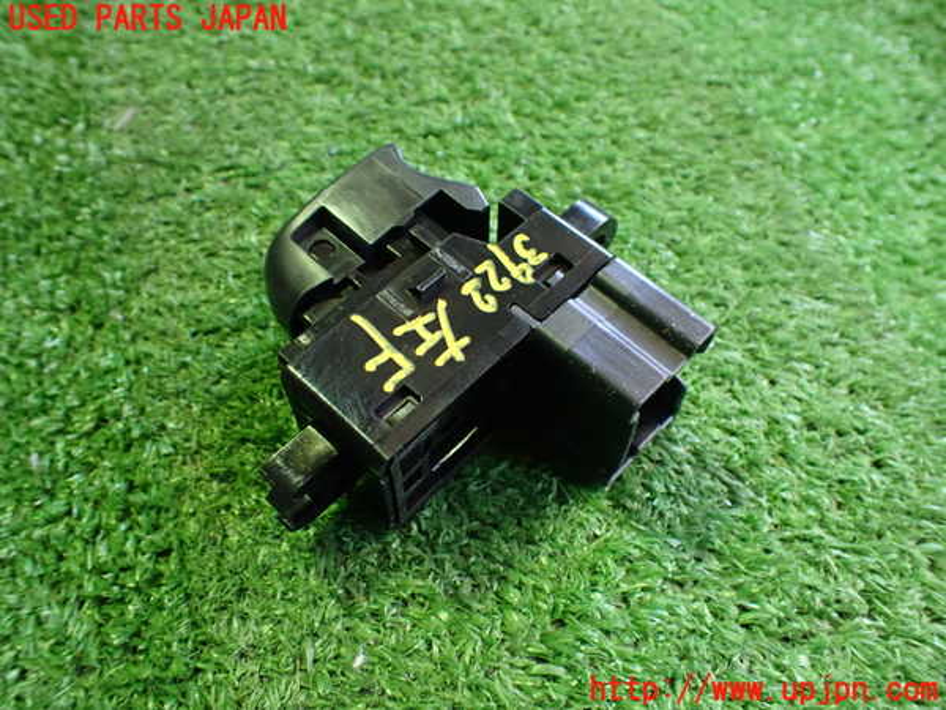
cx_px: 473
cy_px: 355
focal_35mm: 30
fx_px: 820
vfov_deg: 46.8
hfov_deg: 60.0
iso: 800
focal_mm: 5.4
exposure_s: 1/50
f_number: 2.3
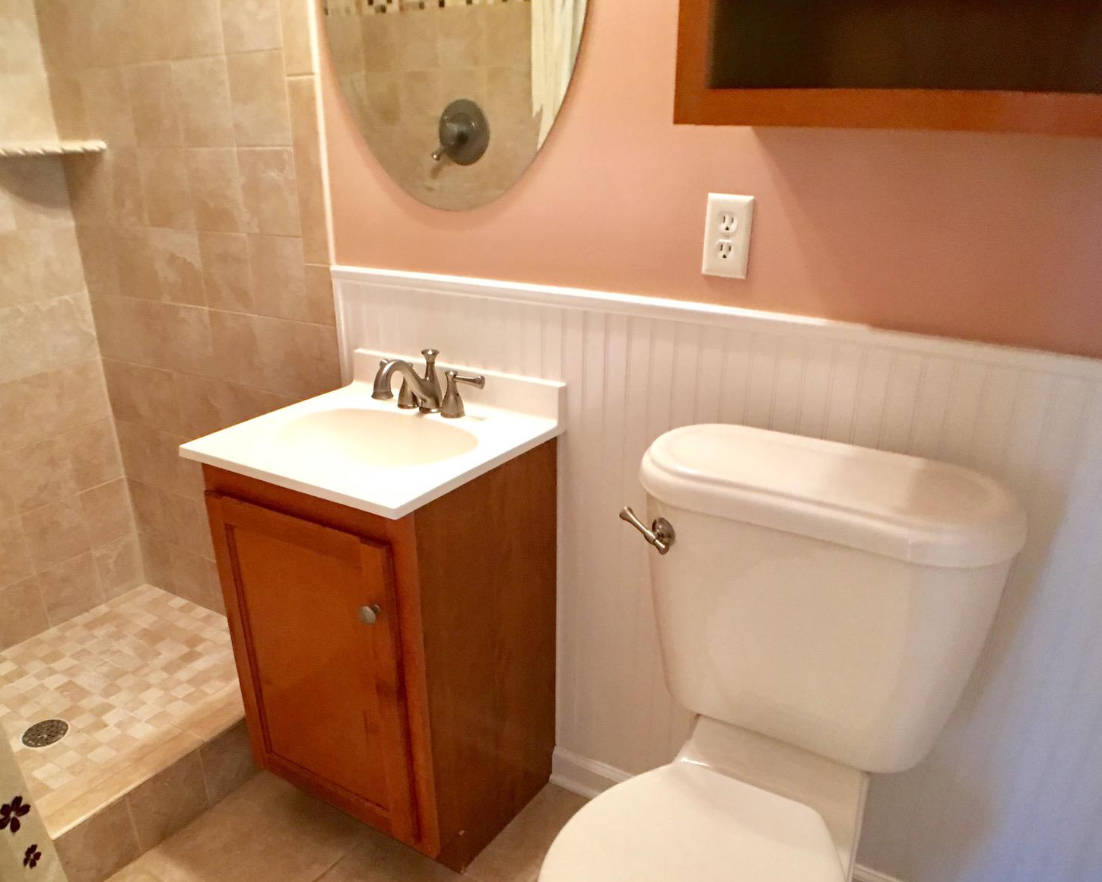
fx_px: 1305
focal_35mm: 40
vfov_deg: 37.0
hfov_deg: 45.8
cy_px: 571
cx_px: 510
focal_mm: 4.15
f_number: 2.2
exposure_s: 1/15
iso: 80
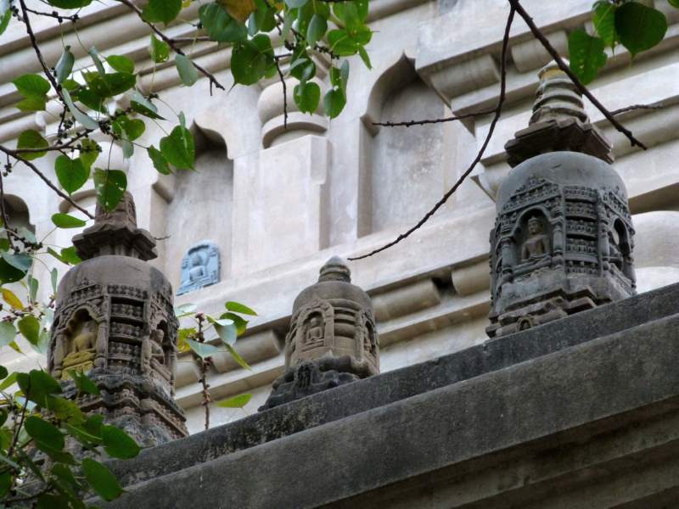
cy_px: 254
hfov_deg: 6.4
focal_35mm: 312
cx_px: 340
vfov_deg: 4.8
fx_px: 6120
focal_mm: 55.7
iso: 400
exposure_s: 1/30
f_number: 5.9
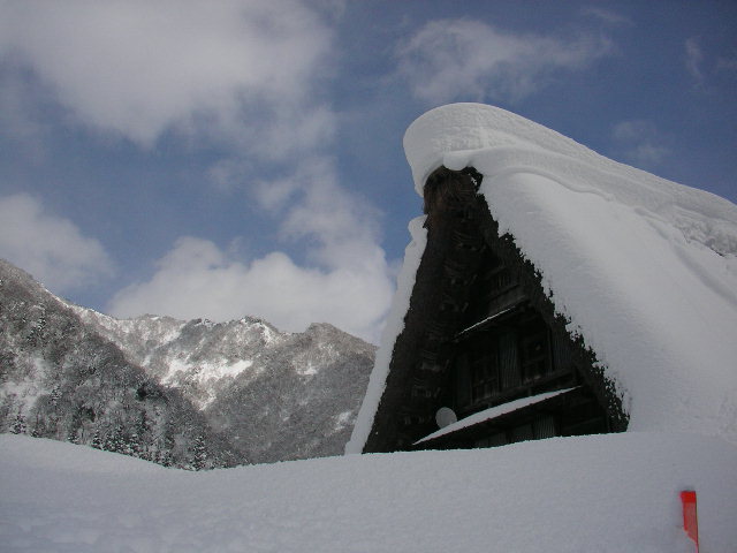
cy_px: 276
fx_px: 788
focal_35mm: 37
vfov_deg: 38.7
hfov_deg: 50.1
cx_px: 368
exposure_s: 1/2000
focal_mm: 5.7
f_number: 6.9
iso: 64
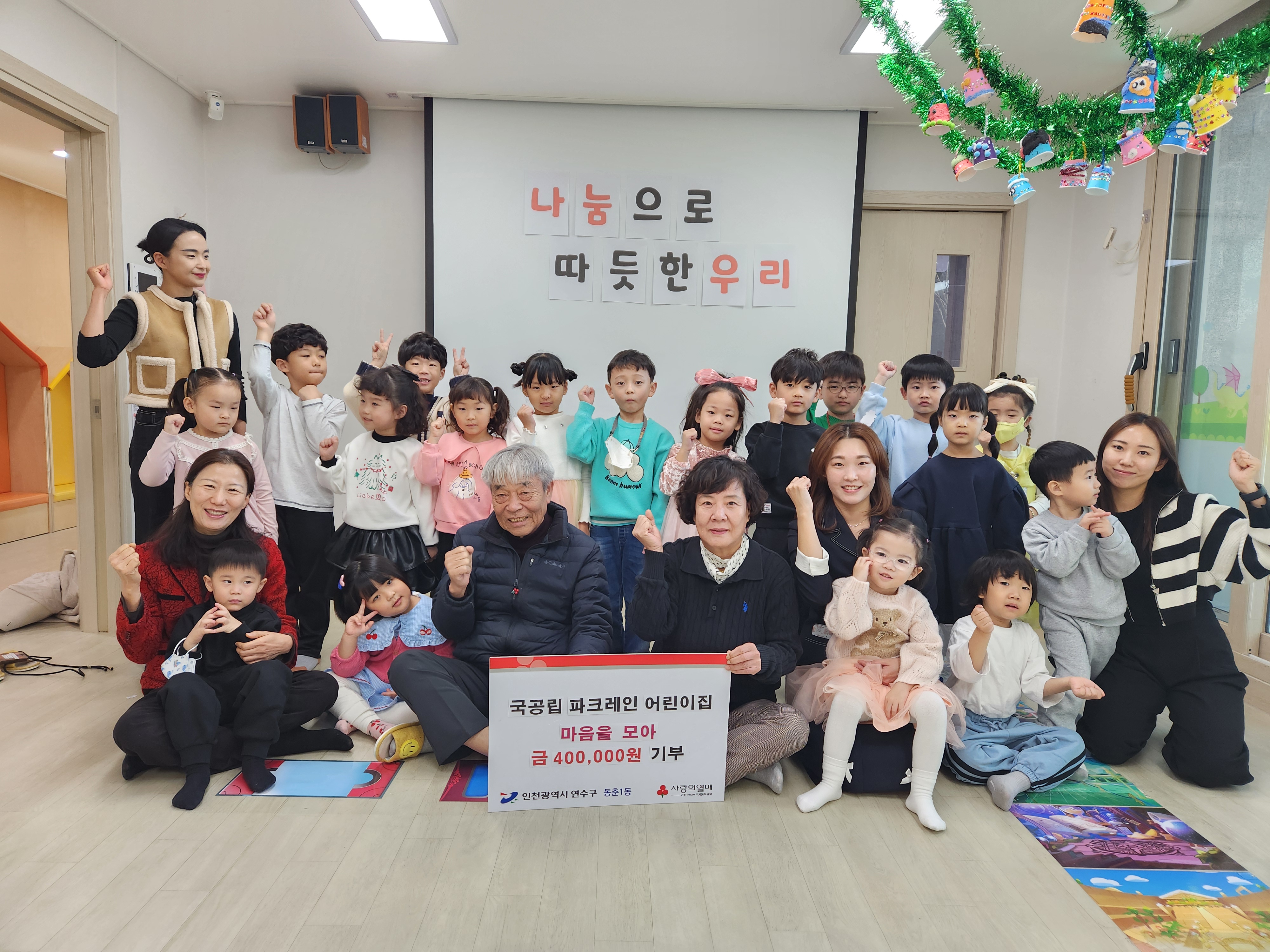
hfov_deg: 73.9
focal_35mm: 23
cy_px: 476
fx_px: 844
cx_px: 635
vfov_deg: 58.9
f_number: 1.8
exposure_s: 1/120
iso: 100
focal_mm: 5.4
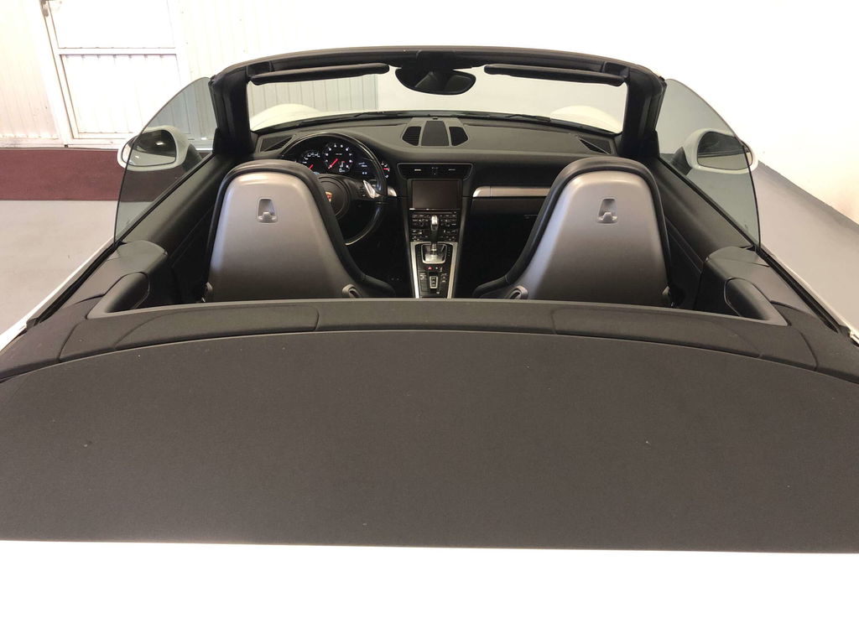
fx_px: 695
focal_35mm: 28
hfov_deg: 63.4
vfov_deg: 49.7
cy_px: 322
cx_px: 430
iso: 100
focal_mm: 3.99
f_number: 1.8
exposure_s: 1/13
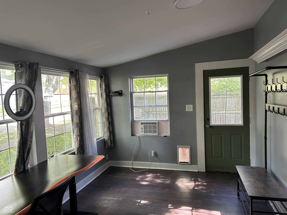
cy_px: 108
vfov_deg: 53.1
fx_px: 216
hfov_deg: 67.3
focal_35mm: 26
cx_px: 144
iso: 125
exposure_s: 1/70
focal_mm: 5.7
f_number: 1.5
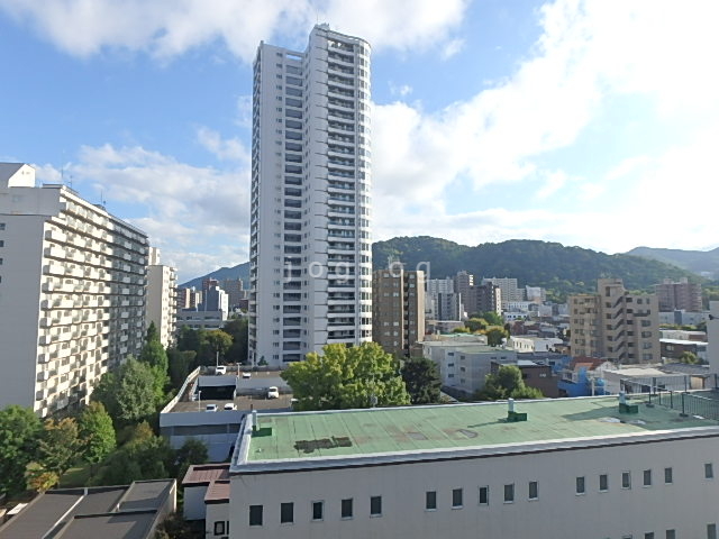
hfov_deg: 79.0
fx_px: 436
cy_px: 270
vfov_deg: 63.4
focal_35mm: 21
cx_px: 360
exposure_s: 1/400
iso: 125
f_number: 6
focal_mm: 3.7
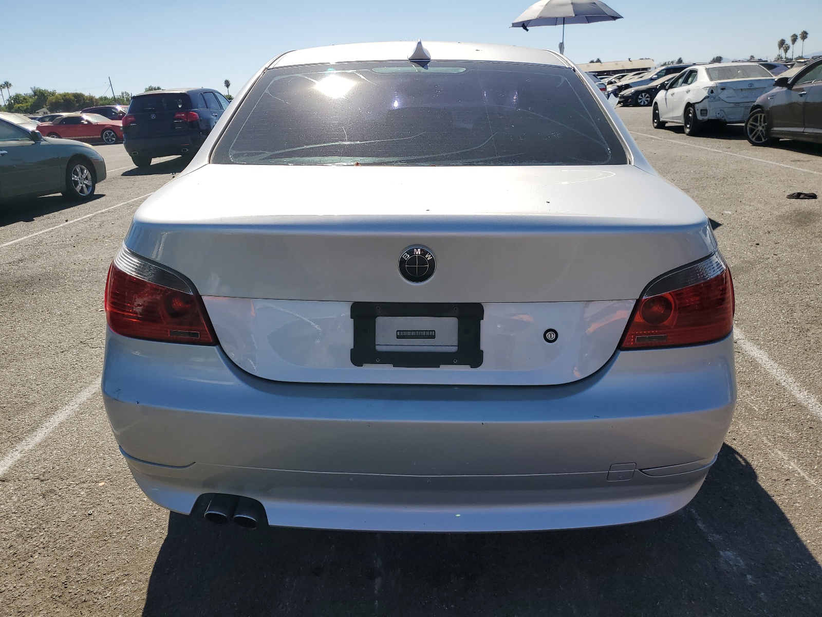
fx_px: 617
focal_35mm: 26
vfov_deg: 53.1
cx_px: 411
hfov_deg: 67.3
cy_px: 308
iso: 50
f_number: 1.5
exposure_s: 1/5000
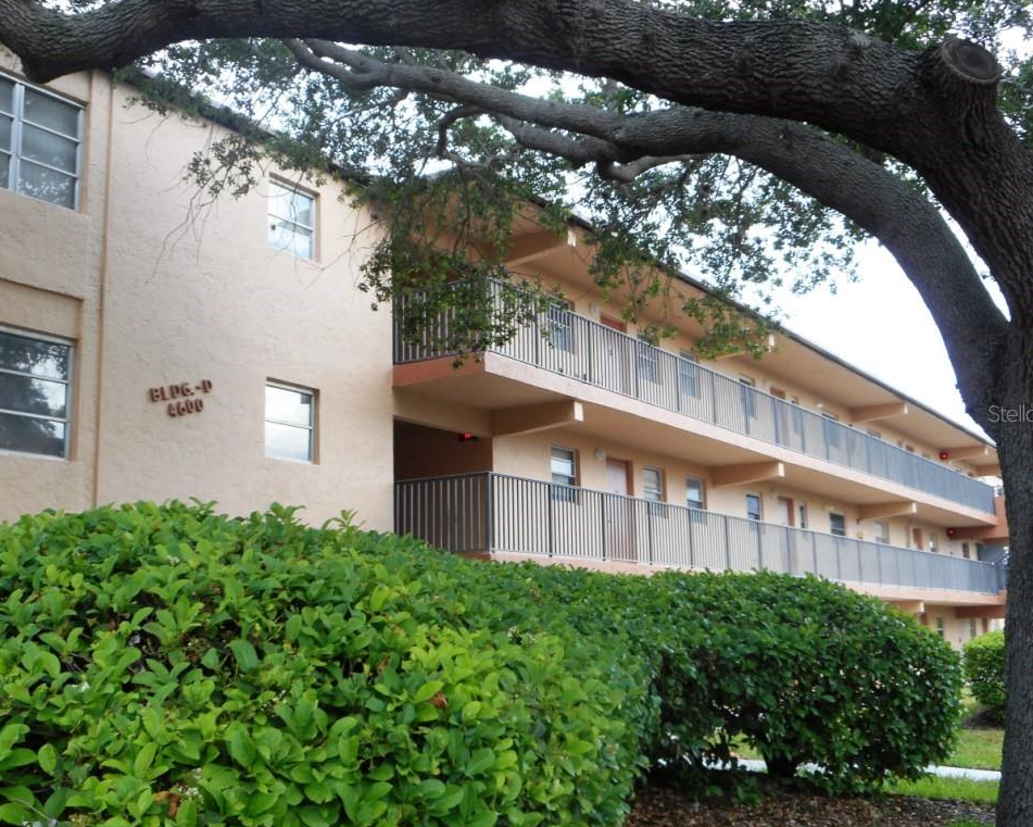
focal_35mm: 41
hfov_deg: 44.8
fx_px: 1254
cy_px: 413
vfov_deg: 36.5
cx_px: 534
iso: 100
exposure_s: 1/30
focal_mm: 6.9
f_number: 4.5
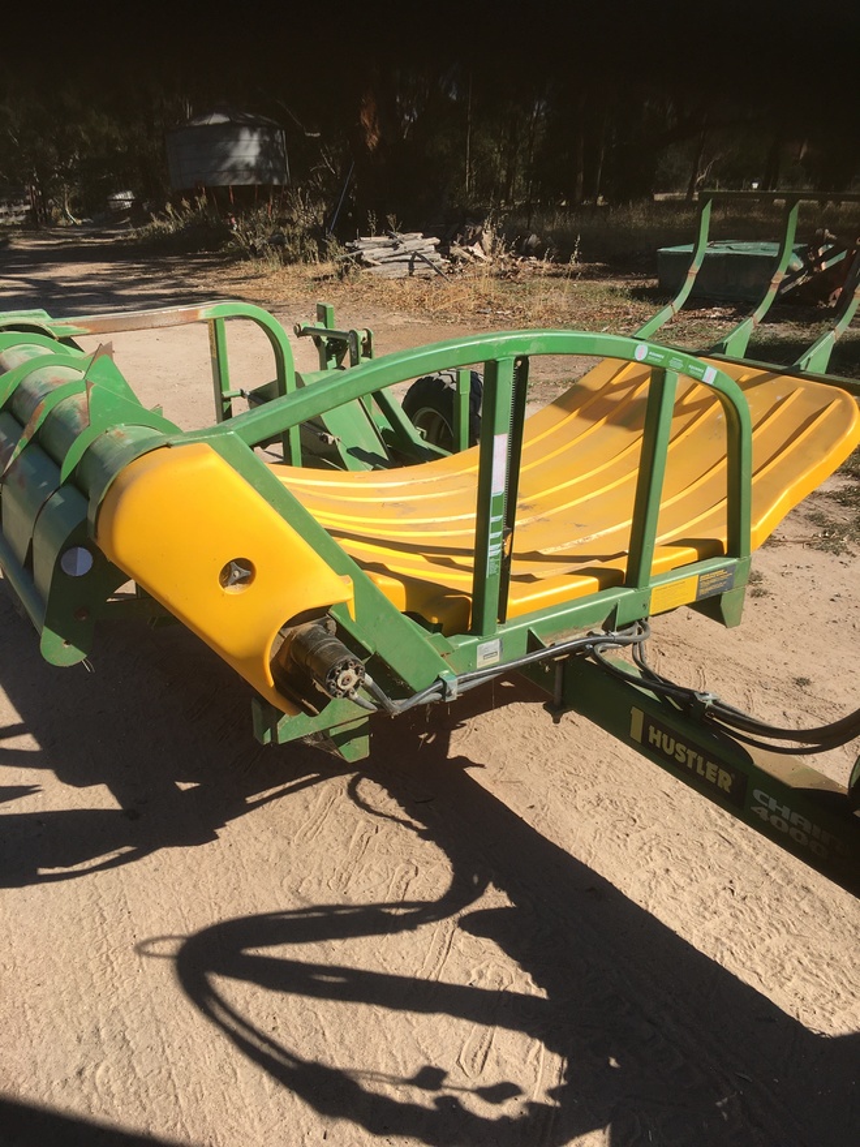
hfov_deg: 48.2
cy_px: 574
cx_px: 430
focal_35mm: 29
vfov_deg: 61.7
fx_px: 961
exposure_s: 1/1304
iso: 25
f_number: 2.2
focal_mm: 4.15
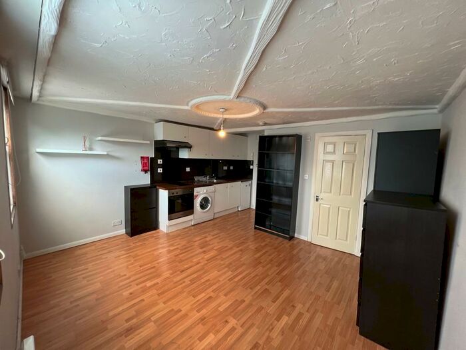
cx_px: 233
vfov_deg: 89.9
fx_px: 175
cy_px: 175
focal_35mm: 13
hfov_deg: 106.2
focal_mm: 1.57
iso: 200
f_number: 1.8
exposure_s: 1/99
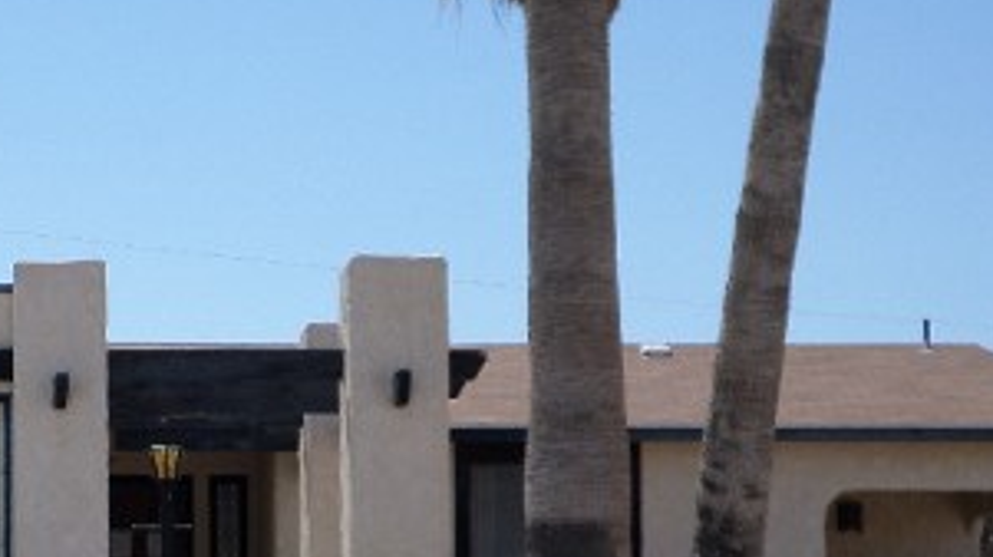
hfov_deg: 17.0
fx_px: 3290
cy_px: 557
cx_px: 214
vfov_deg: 9.6
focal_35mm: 125
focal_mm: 9.7
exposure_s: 1/1000
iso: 80
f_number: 3.6
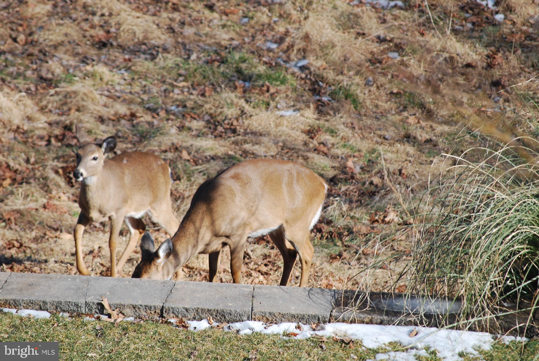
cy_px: 180
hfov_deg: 6.9
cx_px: 270
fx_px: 4500
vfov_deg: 4.6
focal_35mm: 300
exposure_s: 1/125
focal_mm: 200
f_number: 9
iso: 100
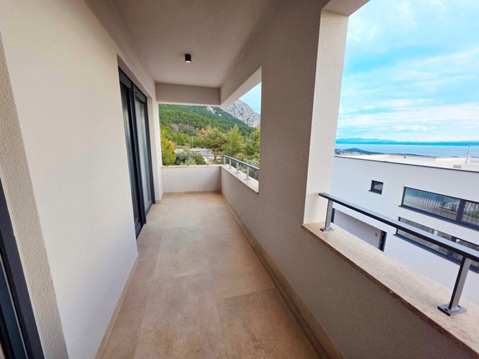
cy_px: 180
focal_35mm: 13
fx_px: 180
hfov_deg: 106.2
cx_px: 240
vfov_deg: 89.9
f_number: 1.9
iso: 40
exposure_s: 1/574
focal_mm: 2.2
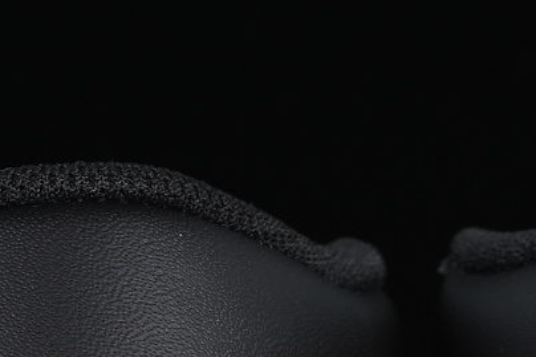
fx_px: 7694
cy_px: 751
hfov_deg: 4.0
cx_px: 447
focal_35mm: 517
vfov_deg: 2.6
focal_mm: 50
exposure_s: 1/60
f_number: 7.1
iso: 160
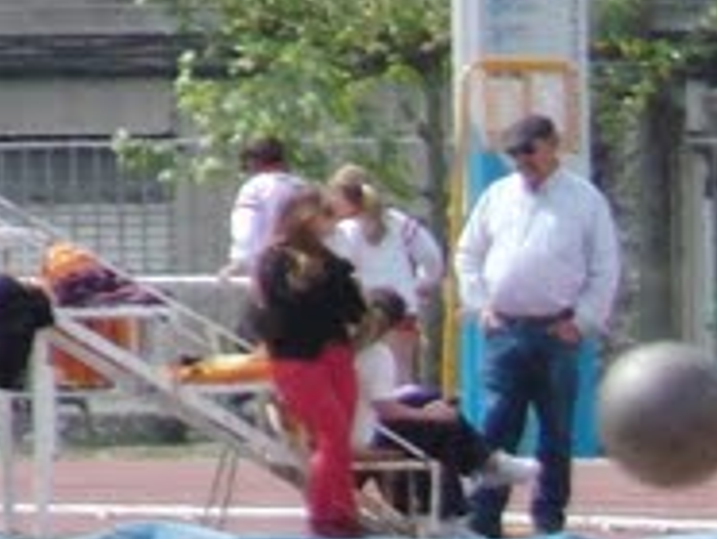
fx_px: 28621
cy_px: 1448
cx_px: 1904
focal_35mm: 1380
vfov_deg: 1.1
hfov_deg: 1.4
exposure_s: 1/640
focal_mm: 44.4
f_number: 4.5
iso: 100
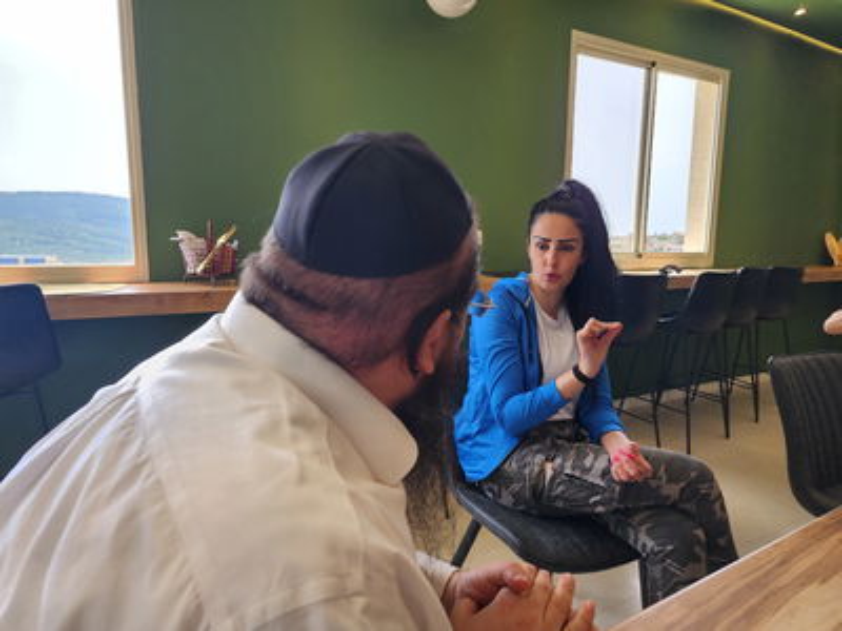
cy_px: 316
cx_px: 421
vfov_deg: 58.9
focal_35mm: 23
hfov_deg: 73.9
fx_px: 559
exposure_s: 1/180
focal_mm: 6.4
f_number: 1.8
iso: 40
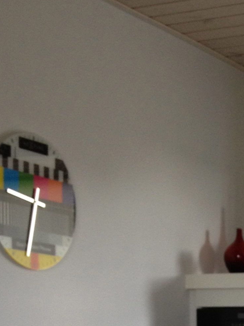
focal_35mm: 116
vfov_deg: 15.4
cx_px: 296
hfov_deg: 12.5
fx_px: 1090
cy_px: 522
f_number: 2.4
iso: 80
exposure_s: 1/20
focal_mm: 4.28
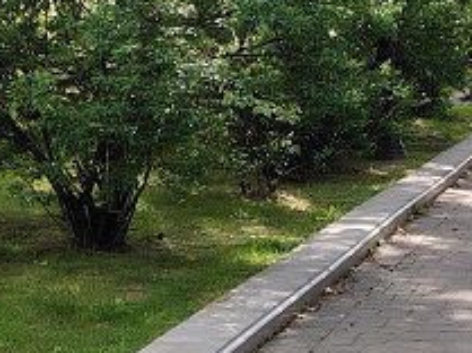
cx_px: 614
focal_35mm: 119
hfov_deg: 15.7
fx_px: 1620
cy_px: 51
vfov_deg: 12.3
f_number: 1.75
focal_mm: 5.25
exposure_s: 1/714
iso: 100
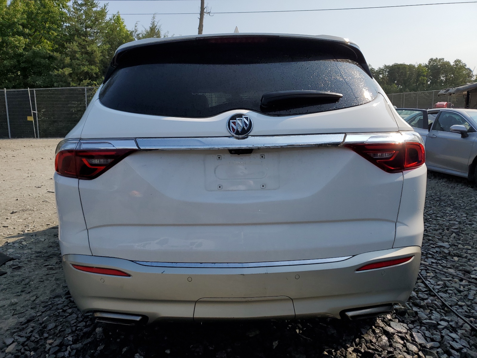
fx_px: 358
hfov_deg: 67.3
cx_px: 238
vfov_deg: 53.1
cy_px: 179
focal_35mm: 26
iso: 50
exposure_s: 1/5000
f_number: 1.5
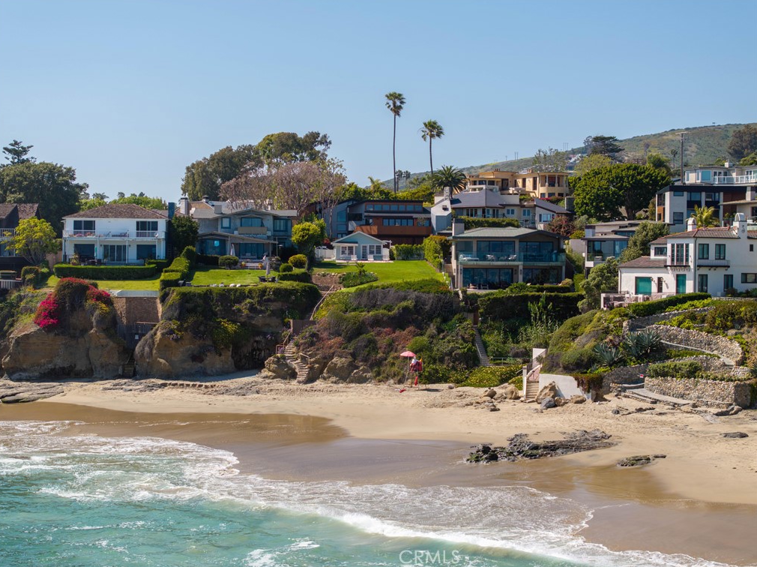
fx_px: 1552
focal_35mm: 71
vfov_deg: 20.7
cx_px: 376
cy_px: 280
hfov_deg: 27.4
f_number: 2.8
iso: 110
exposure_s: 1/3200
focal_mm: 19.35
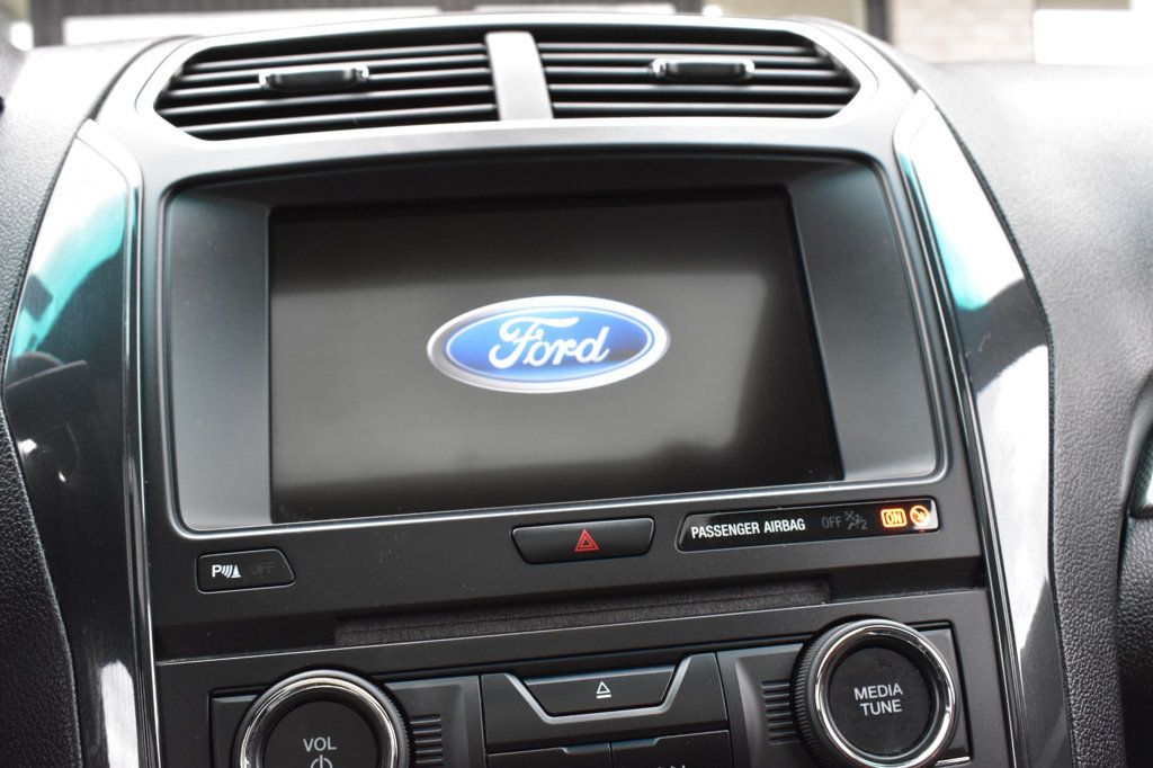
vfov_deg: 36.8
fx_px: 1153
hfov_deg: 53.1
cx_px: 576
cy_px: 384
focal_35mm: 36
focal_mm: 24
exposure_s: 1/100
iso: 2500
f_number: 9
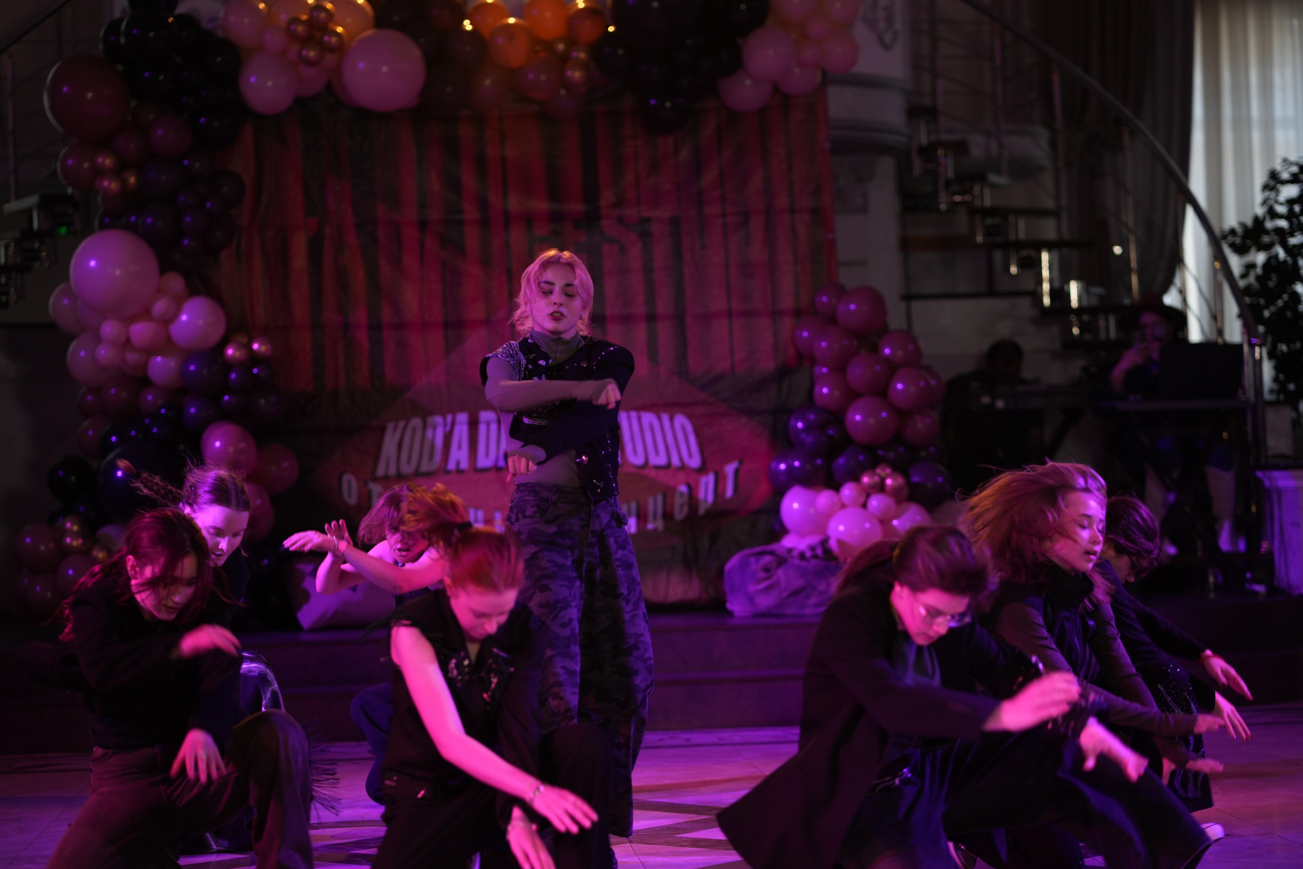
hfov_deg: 23.9
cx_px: 652
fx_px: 3076
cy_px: 434
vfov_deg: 16.1
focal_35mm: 85
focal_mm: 85
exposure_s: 1/400
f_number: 2.2
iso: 800
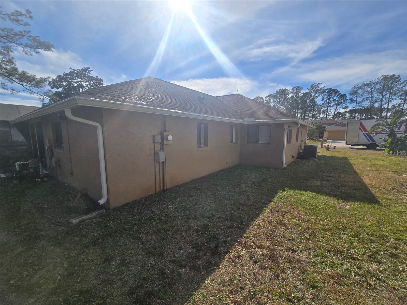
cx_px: 204
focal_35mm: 13
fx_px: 153
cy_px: 152
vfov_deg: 89.9
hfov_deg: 106.2
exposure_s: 1/4326
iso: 50
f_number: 2.2
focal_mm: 2.2
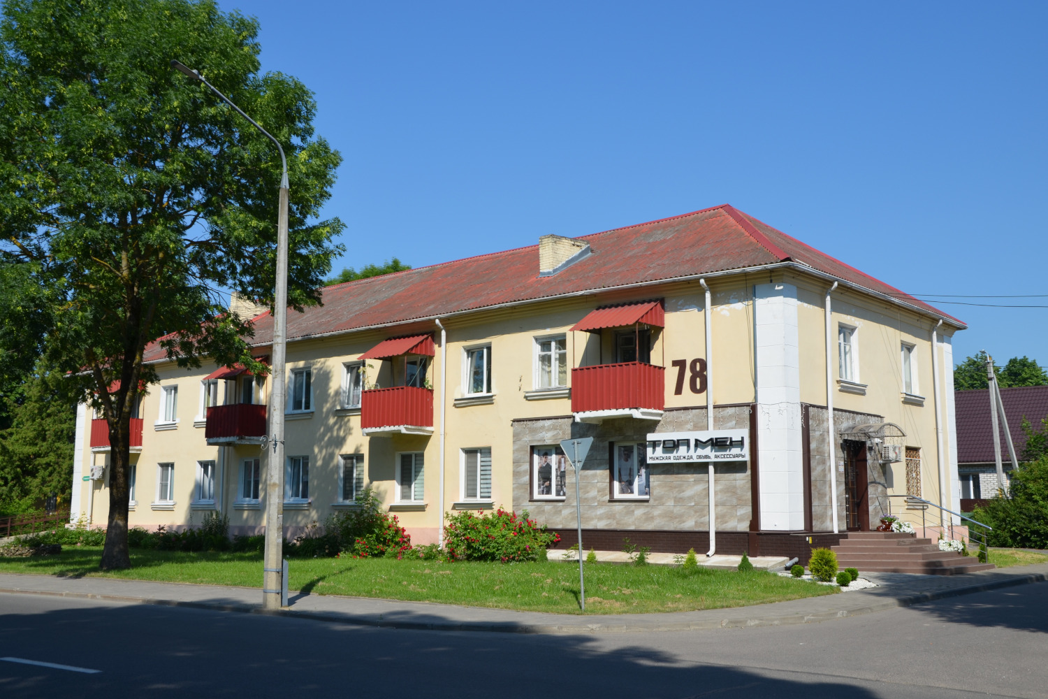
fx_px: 1048
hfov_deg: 53.1
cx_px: 524
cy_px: 350
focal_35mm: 36
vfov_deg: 36.9
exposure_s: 1/320
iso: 100
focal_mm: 24
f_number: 9
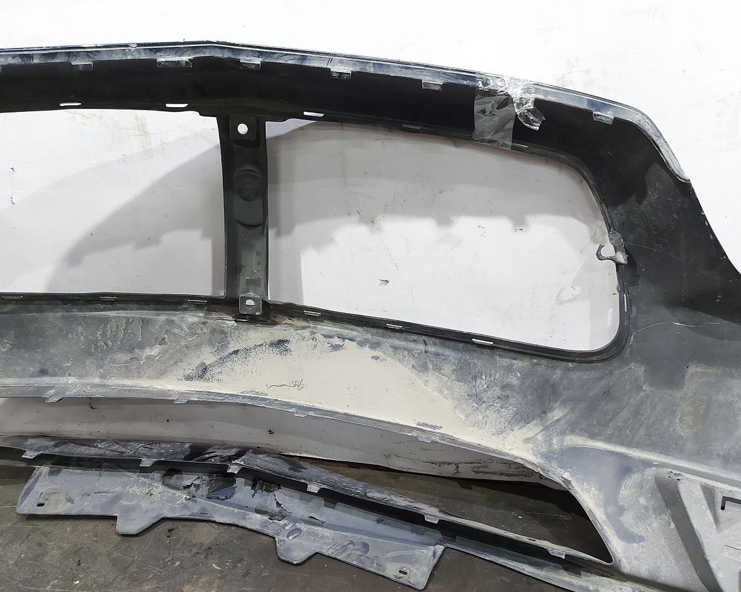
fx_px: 570
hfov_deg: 66.0
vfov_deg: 54.9
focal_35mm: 26
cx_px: 386
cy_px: 303
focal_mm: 5.23
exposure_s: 1/33
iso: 200
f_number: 1.8
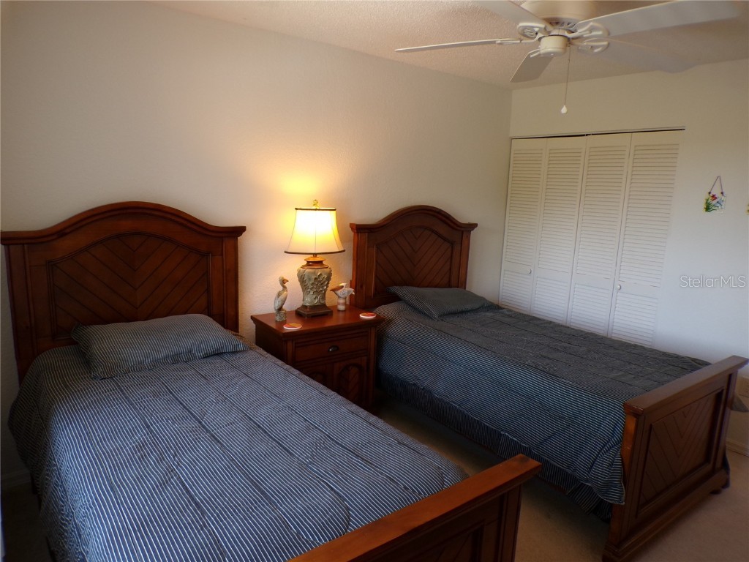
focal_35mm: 24
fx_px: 519
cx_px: 374
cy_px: 281
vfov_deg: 56.8
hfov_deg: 71.6
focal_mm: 4.3
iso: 172
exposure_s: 1/34
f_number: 3
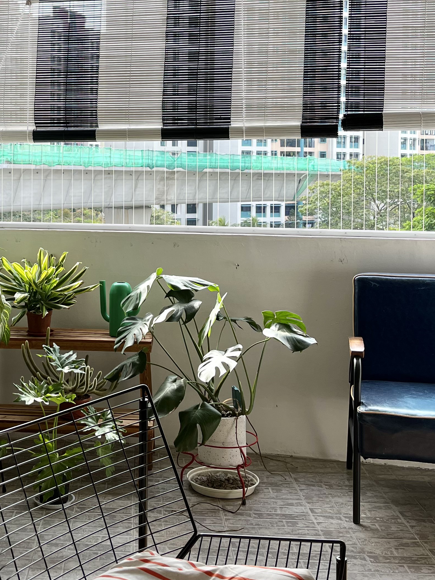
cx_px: 84
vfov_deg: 37.6
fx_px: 838
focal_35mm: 50
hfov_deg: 28.5
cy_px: 170
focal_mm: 5.1
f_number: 1.6
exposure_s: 1/384
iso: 50
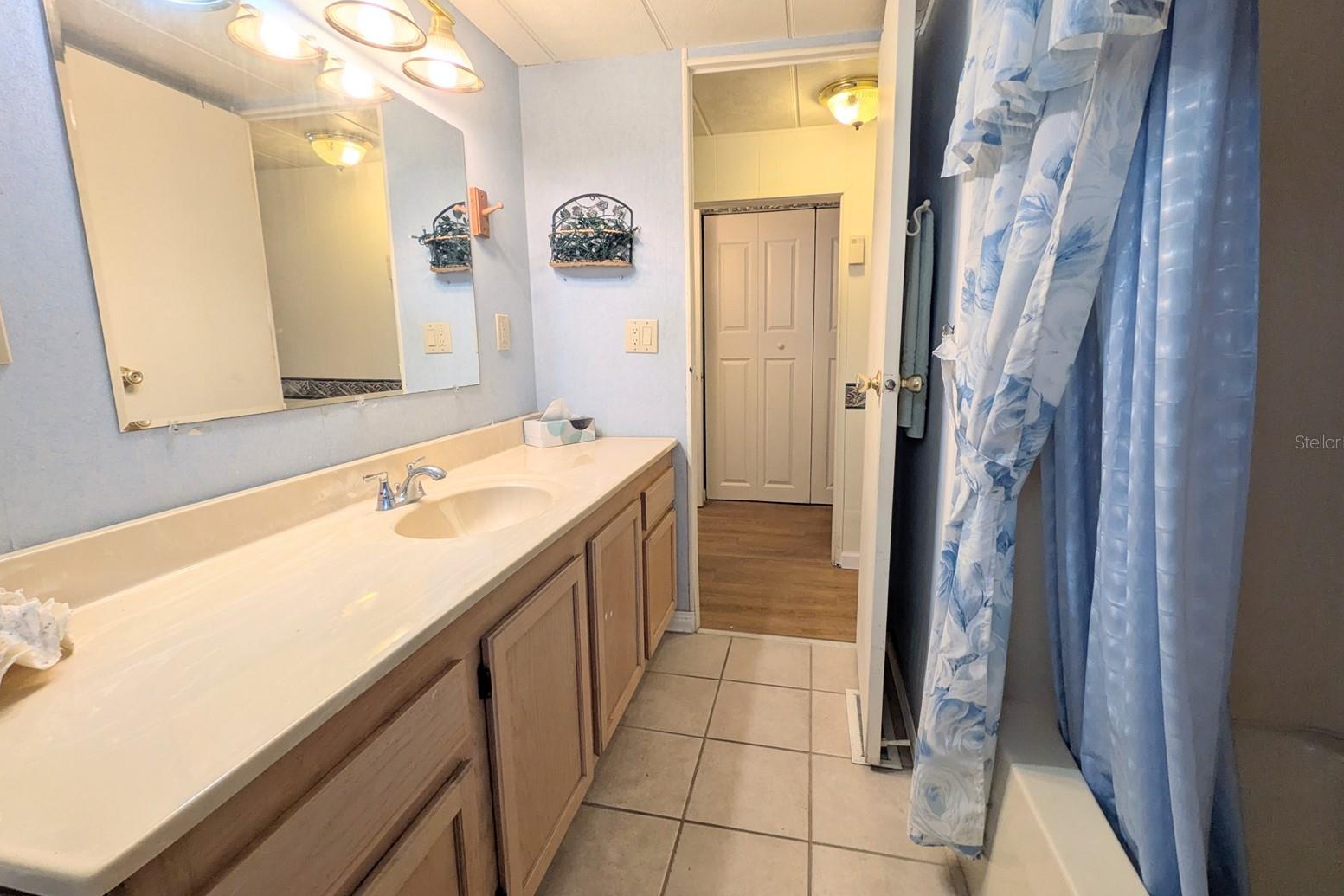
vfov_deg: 77.3
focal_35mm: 15
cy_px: 442
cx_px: 685
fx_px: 560
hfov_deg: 100.4
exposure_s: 1/120
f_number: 2.2
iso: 68
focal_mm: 1.83
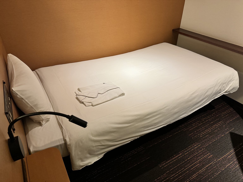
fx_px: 168
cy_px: 91
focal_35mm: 24
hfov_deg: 71.6
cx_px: 122
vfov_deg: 56.8
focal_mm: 6.86
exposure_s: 1/50
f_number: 1.78
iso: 400
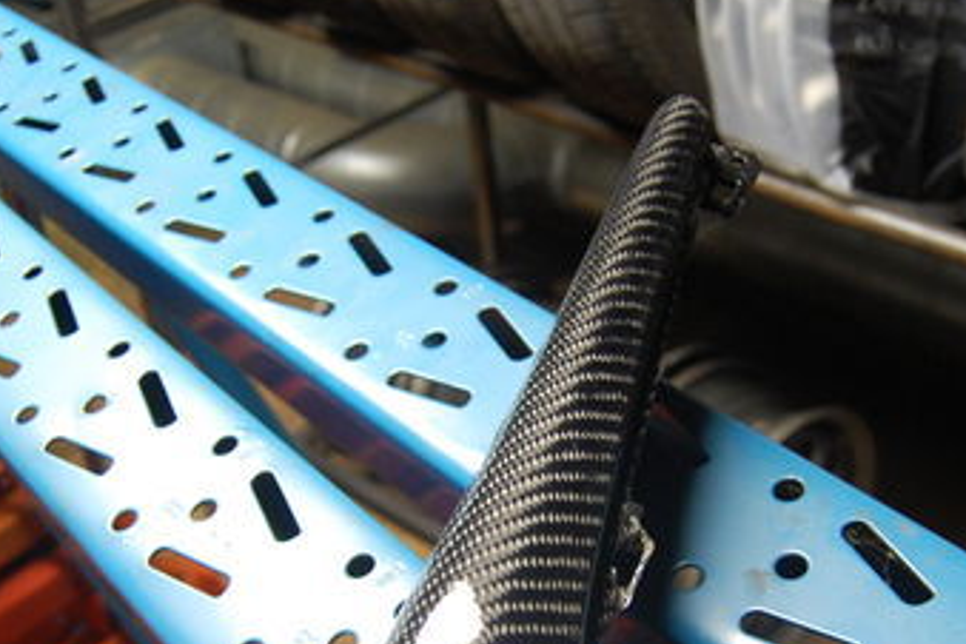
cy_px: 473
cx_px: 536
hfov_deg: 38.8
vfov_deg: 26.2
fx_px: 1368
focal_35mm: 51
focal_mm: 18
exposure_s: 1/30
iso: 500
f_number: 3.5
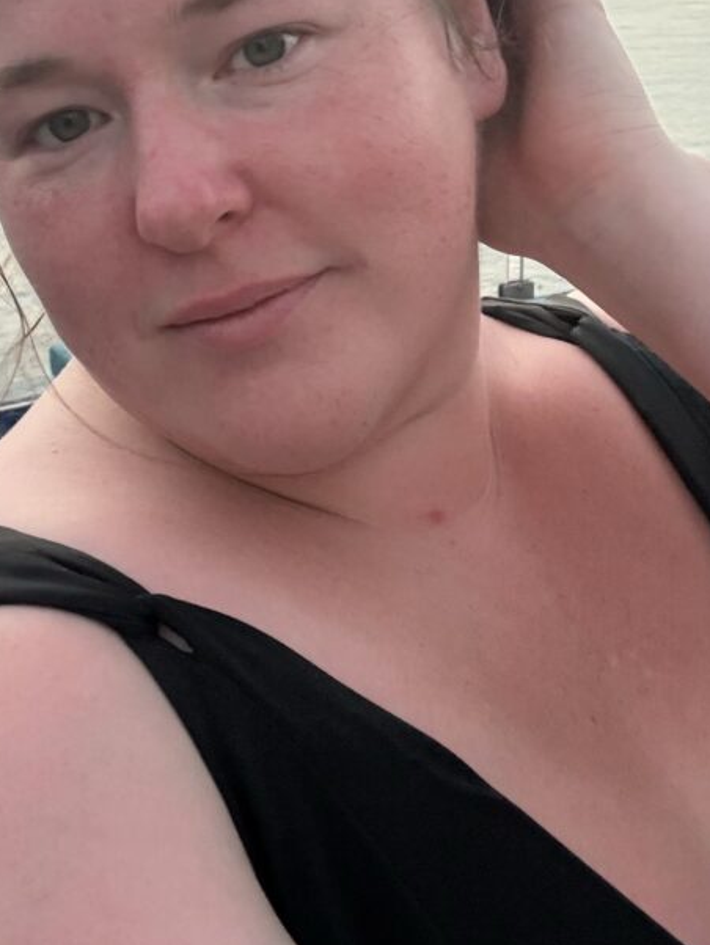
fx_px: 1394
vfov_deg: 36.0
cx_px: 215
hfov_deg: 28.3
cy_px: 160
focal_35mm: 51
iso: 160
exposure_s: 1/60
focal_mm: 2.69
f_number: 1.9
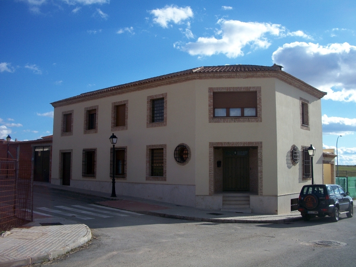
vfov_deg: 40.7
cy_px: 134
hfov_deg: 52.6
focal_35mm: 35
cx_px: 178
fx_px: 360
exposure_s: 1/400
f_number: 5.6
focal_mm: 6.3
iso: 80
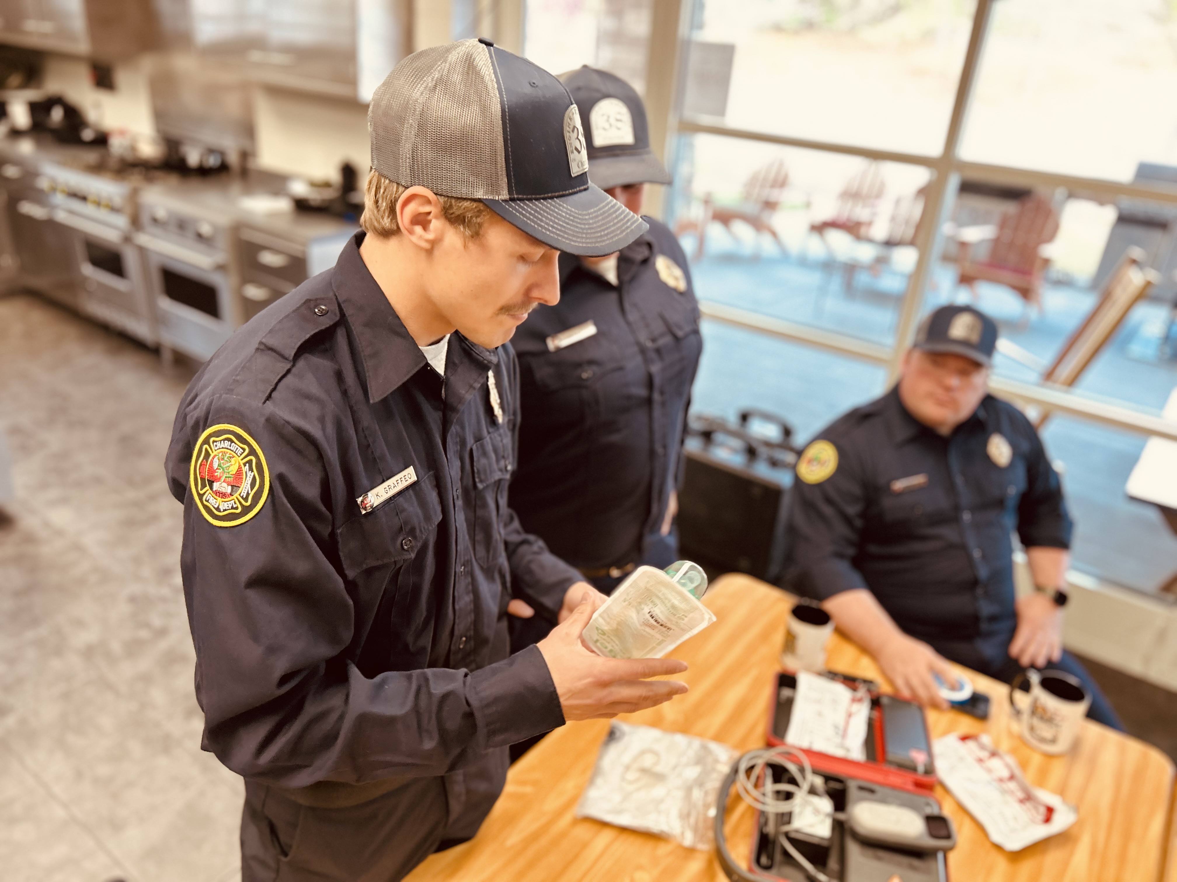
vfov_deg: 53.1
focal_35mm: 26
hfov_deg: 67.3
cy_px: 441
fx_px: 884
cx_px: 588
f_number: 1.5
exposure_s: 1/60
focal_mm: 5.7
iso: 160
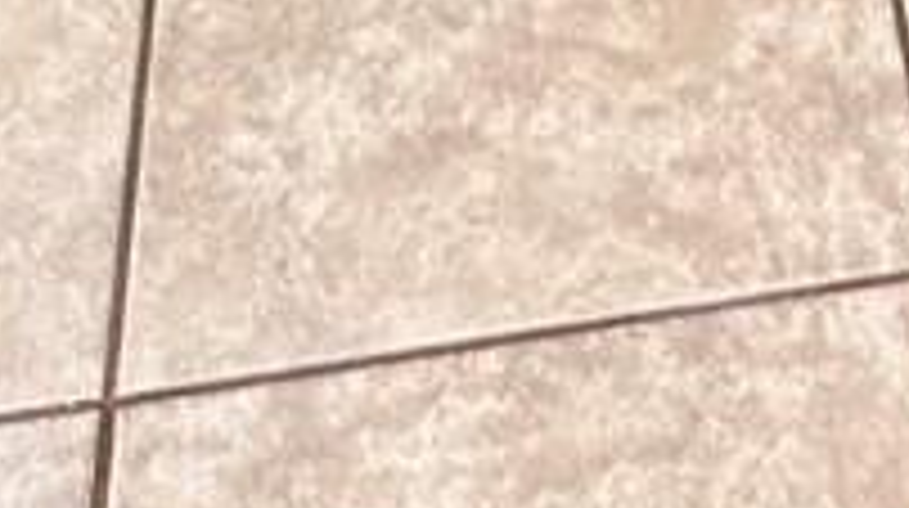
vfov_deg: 6.0
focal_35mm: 121
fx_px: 2913
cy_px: -2131
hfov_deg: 17.3
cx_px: 900
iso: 64
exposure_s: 1/120
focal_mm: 2.22
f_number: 2.2
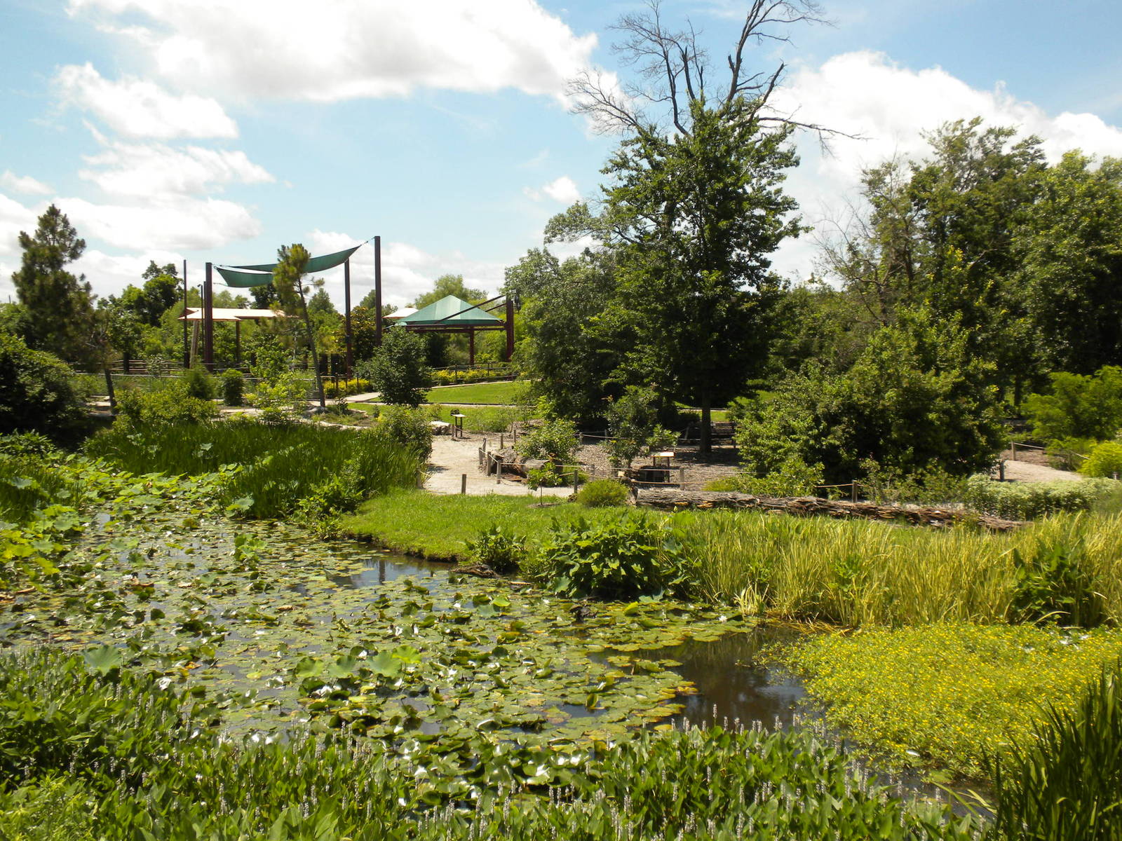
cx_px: 561
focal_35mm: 37
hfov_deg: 50.1
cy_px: 420
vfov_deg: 38.7
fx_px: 1199
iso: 90
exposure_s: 1/131
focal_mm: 6.6
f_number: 10
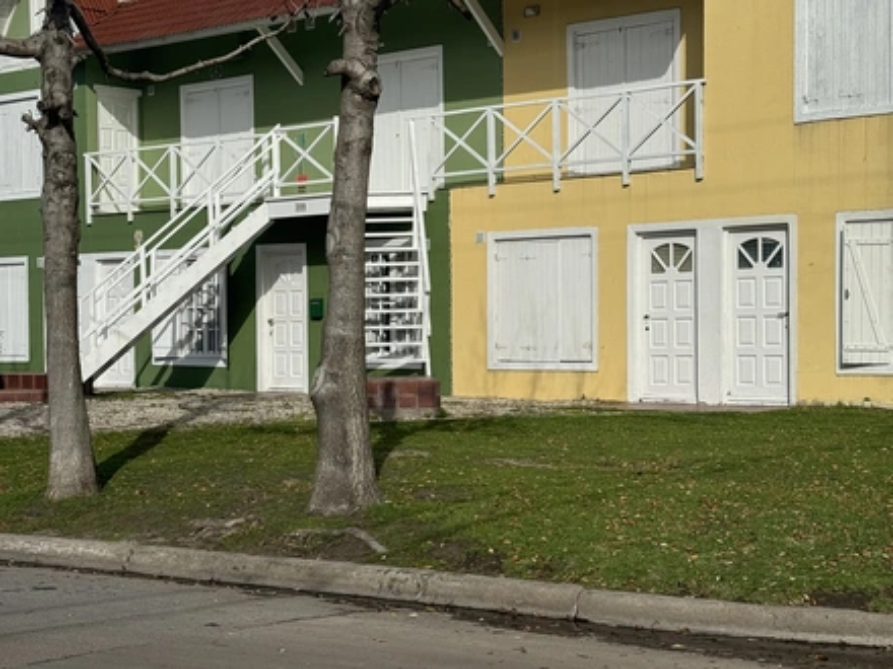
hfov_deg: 39.7
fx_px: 1238
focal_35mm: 48
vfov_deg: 30.3
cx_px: 446
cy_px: 334
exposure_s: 1/7937
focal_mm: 6.76
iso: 64
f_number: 1.78
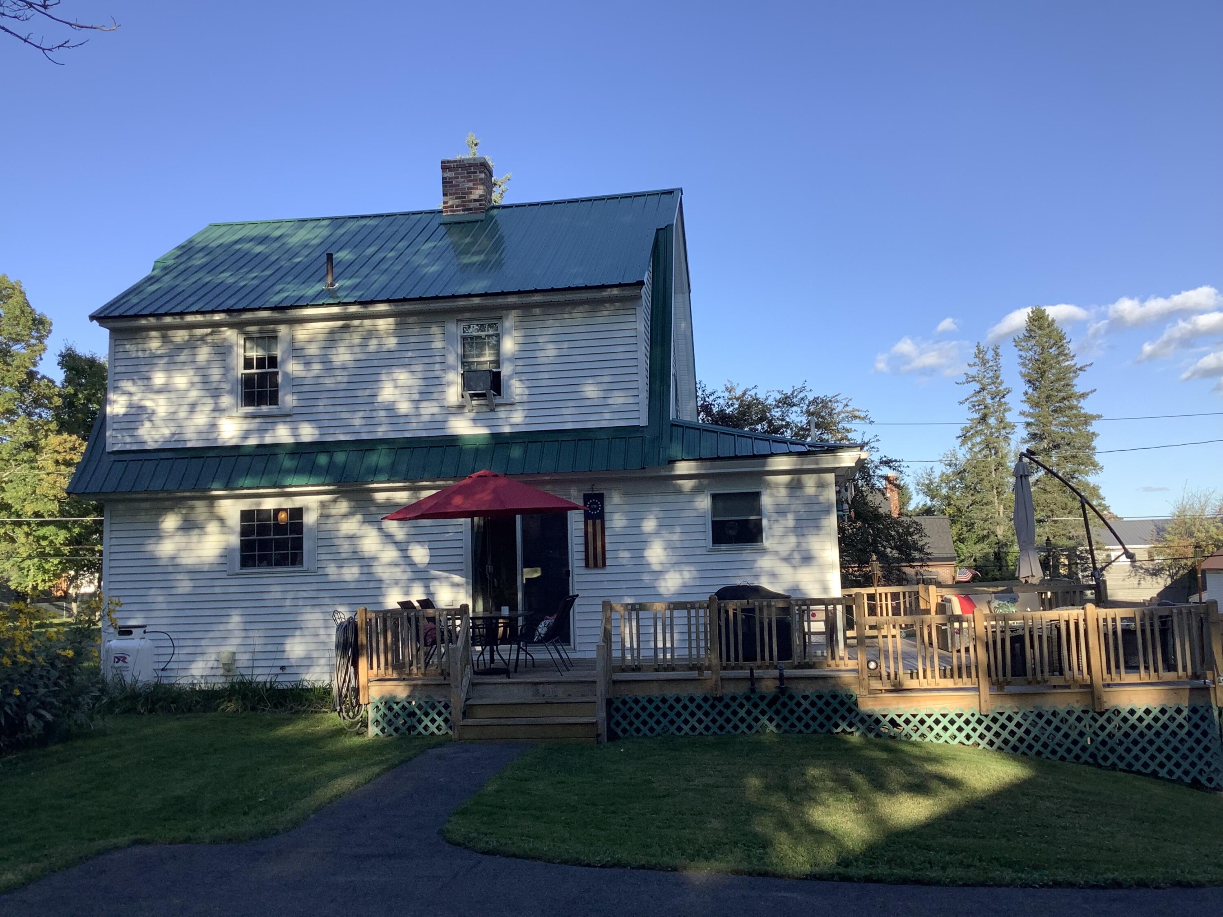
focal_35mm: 31
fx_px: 1095
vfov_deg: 45.4
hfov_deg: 58.4
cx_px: 612
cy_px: 458
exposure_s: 1/627
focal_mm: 3.3
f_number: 2.4
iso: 25
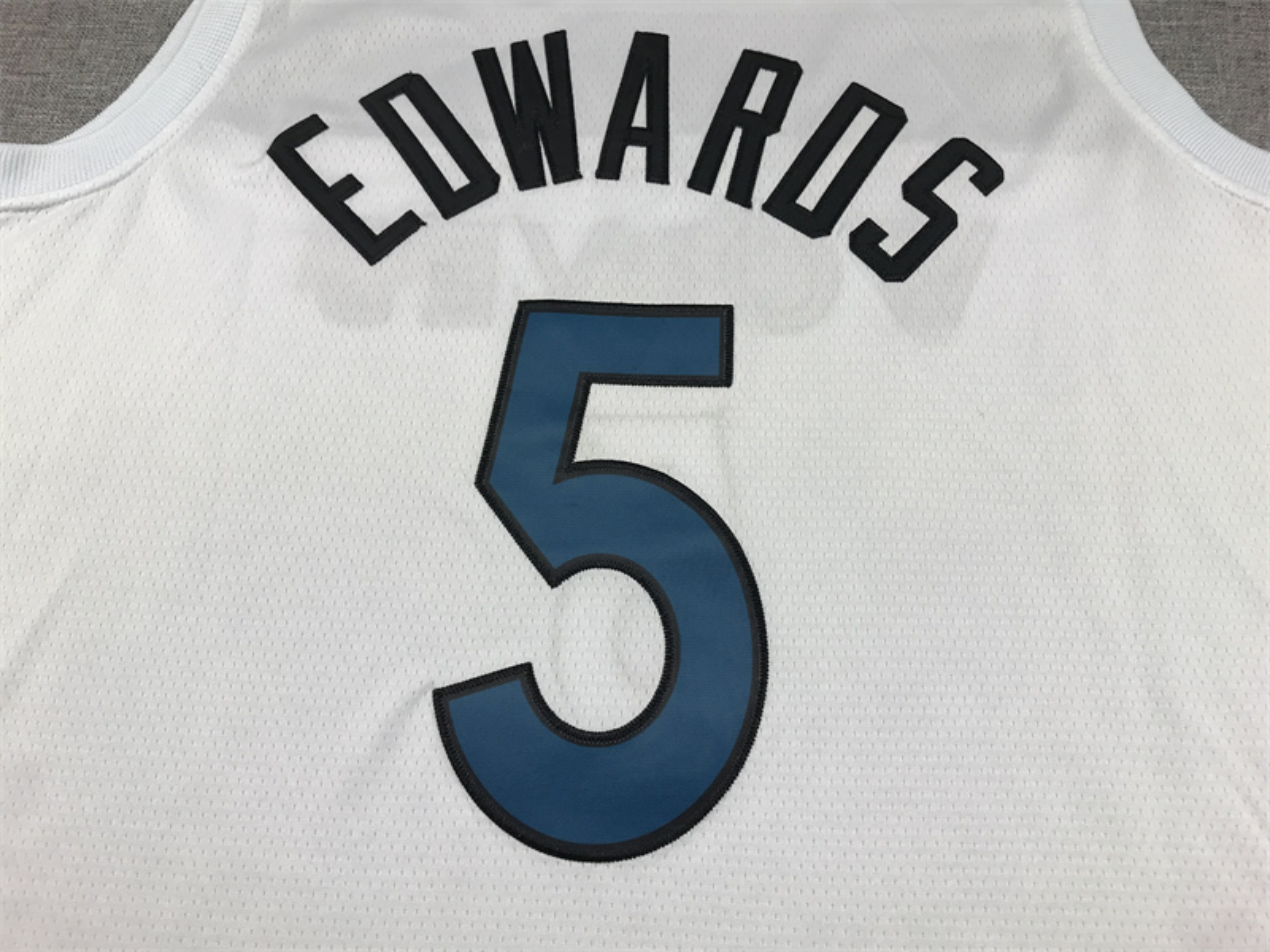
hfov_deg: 63.4
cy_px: 476
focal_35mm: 28
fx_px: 1027
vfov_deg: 49.7
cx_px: 635
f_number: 1.8
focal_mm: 3.99
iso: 20
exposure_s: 1/156
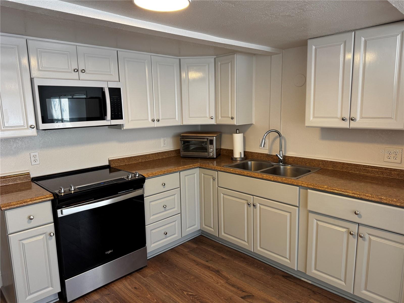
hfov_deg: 71.6
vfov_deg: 56.8
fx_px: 280
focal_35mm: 24
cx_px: 202
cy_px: 152
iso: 125
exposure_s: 1/120
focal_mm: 6.76
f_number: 1.78
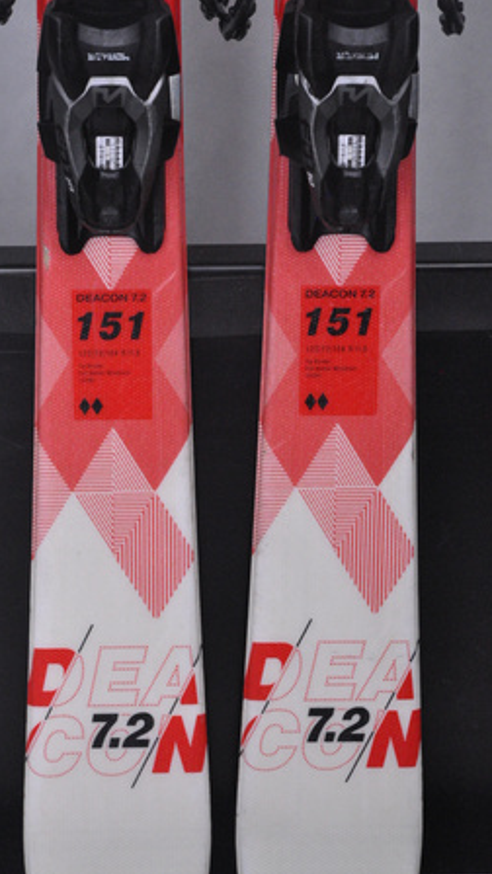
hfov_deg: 8.5
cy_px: 437
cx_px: 224
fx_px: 3293
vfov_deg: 15.1
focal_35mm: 142
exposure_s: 1/125
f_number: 9.5
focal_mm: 90
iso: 3200
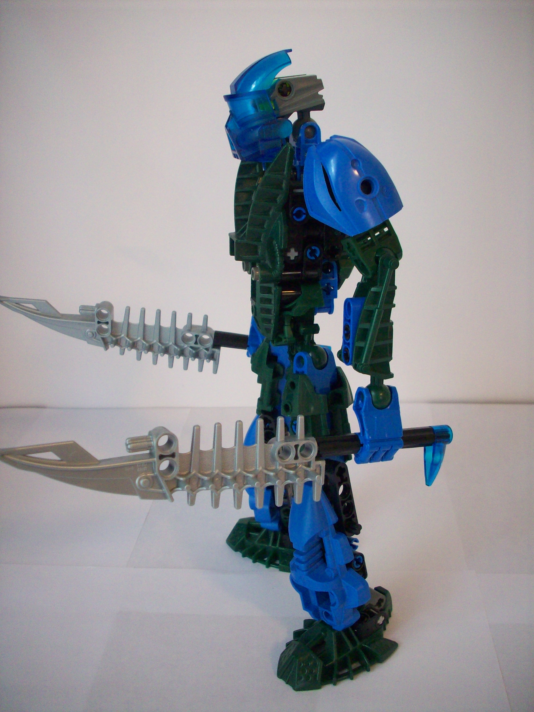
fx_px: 761
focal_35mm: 37
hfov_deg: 38.7
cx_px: 267
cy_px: 356
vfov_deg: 50.1
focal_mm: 6.2
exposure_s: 1/11.2
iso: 160
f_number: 2.8
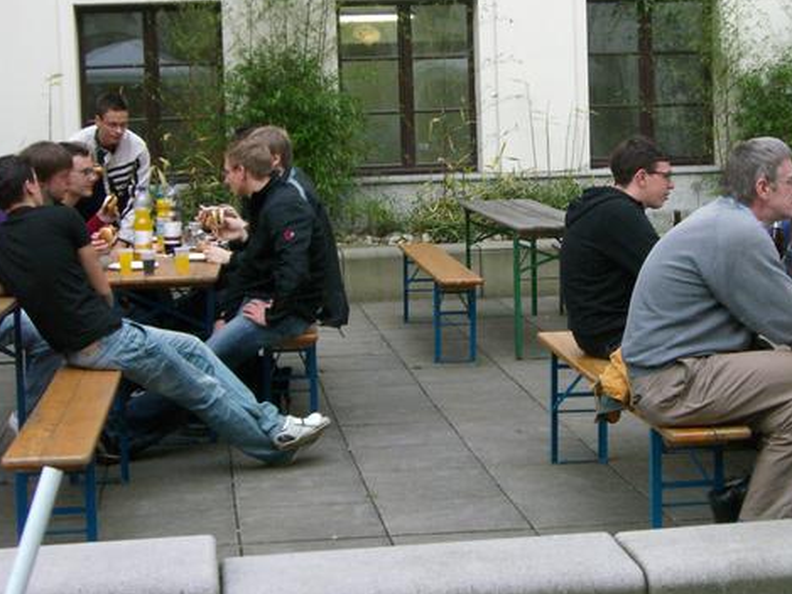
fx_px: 1716
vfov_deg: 19.6
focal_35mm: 75
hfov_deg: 25.9
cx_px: 513
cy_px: 248
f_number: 3.3
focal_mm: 9
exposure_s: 1/100
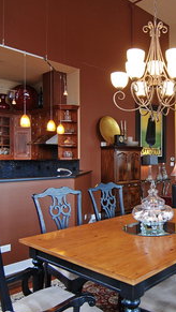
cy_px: 161
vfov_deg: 62.6
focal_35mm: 31
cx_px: 153
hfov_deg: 35.9
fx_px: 257
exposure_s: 1/25
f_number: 4
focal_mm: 12
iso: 250
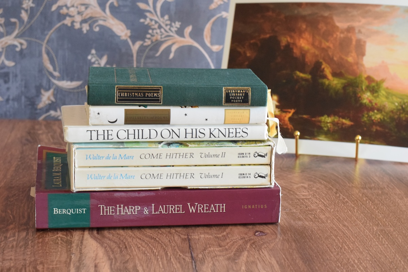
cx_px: 204
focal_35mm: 75
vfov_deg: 18.2
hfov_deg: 27.0
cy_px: 136
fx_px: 850
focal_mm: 50
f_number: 7.1
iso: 3600
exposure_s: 1/80
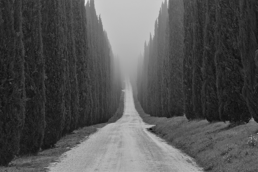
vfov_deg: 16.3
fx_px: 602
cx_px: 129
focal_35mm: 84
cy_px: 86
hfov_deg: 24.2
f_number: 8
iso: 500
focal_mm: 56
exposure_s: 1/60
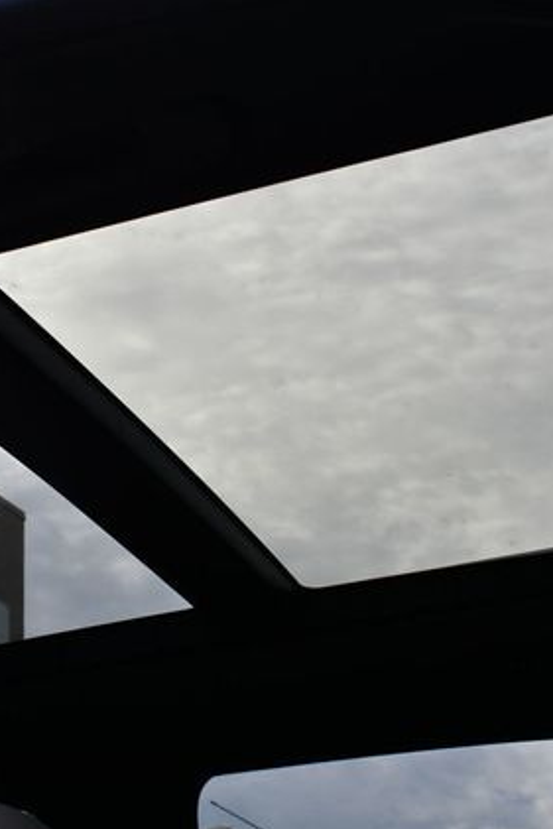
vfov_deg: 28.8
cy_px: 417
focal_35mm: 70
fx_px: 1611
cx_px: 148
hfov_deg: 19.4
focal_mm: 23
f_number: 8
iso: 125
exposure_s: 1/250
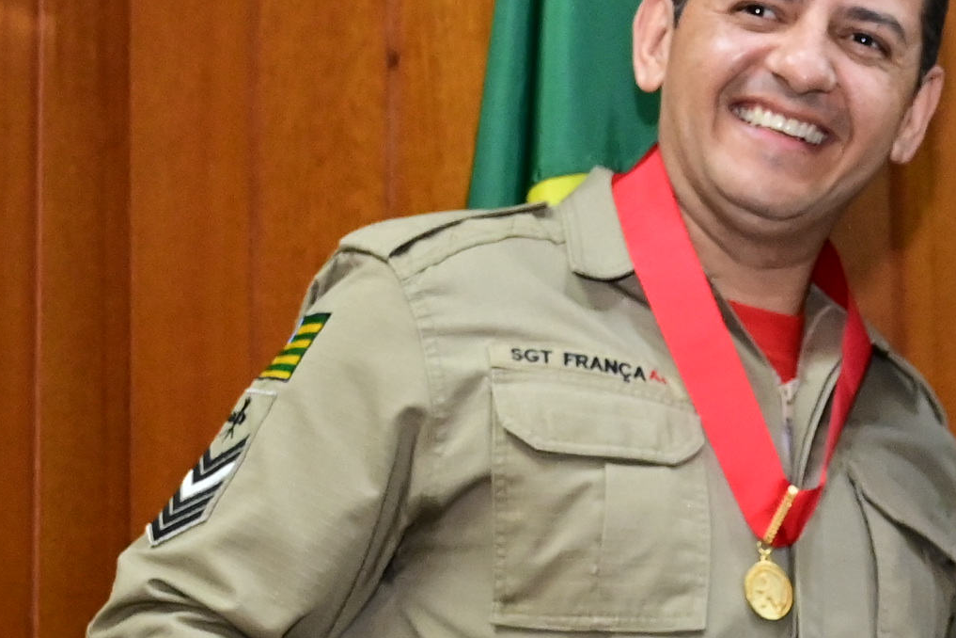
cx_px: 845
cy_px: 609
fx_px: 4461
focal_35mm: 168
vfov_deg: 8.1
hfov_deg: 12.2
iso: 4000
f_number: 4.5
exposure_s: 1/125
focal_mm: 39
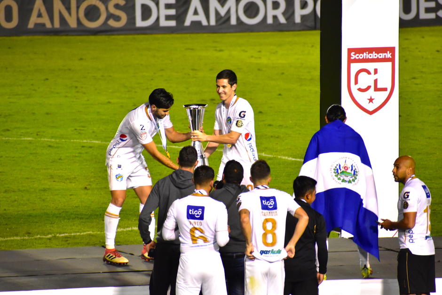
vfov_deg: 3.1
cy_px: 148
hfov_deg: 4.6
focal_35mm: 450
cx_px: 221
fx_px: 5525
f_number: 6.3
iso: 3200
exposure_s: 1/250
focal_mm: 300
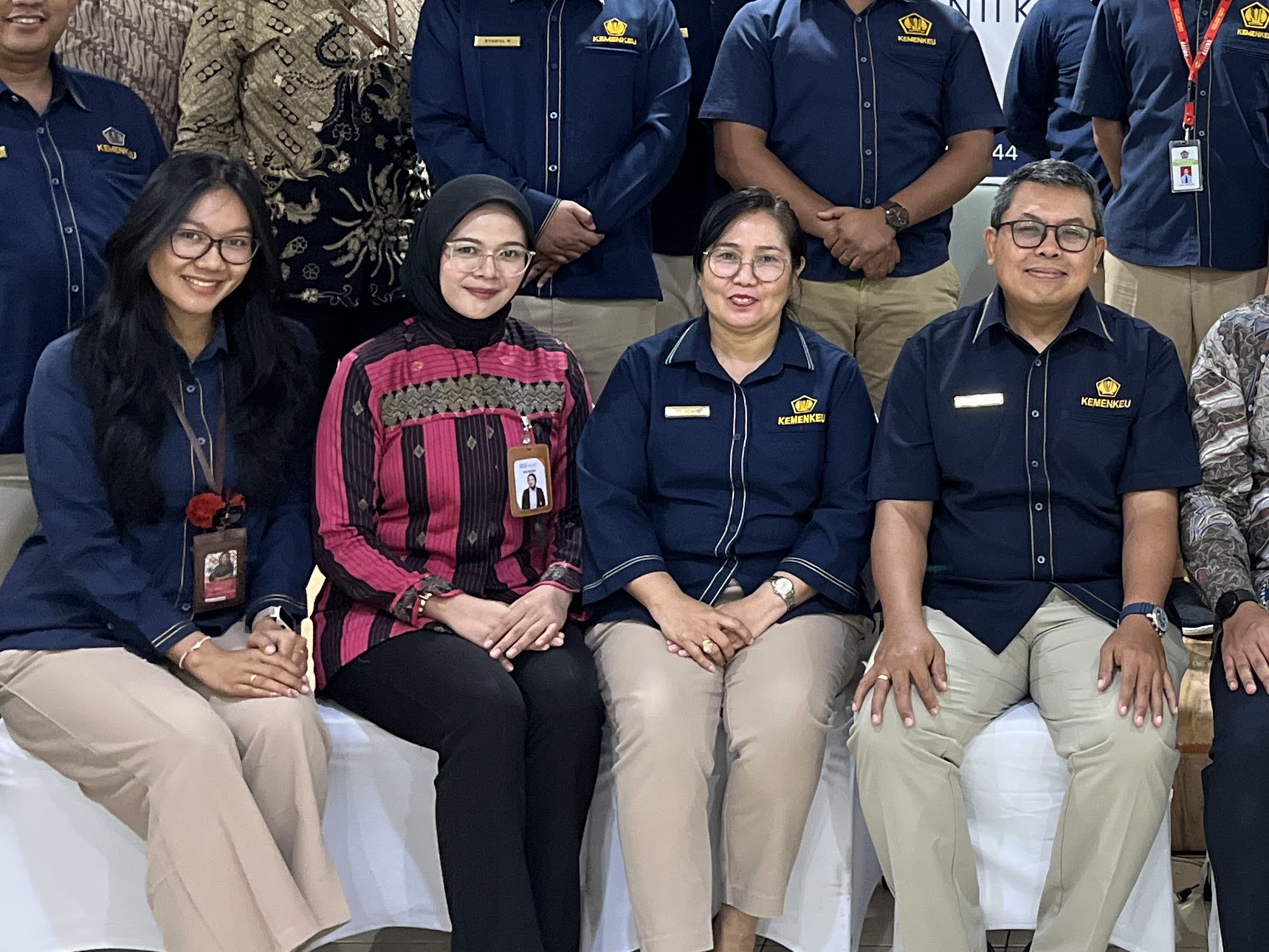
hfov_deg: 29.7
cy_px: 97
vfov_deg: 23.4
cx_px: 1243
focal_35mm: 61
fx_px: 2236
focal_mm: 5.1
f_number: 1.6
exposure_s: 1/50
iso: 320
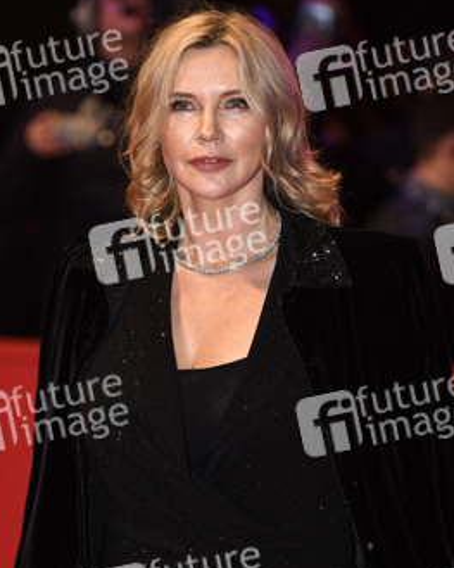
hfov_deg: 10.0
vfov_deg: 12.5
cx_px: 228
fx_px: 2588
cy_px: 330
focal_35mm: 154
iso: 800
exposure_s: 1/640
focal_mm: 135
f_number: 3.5
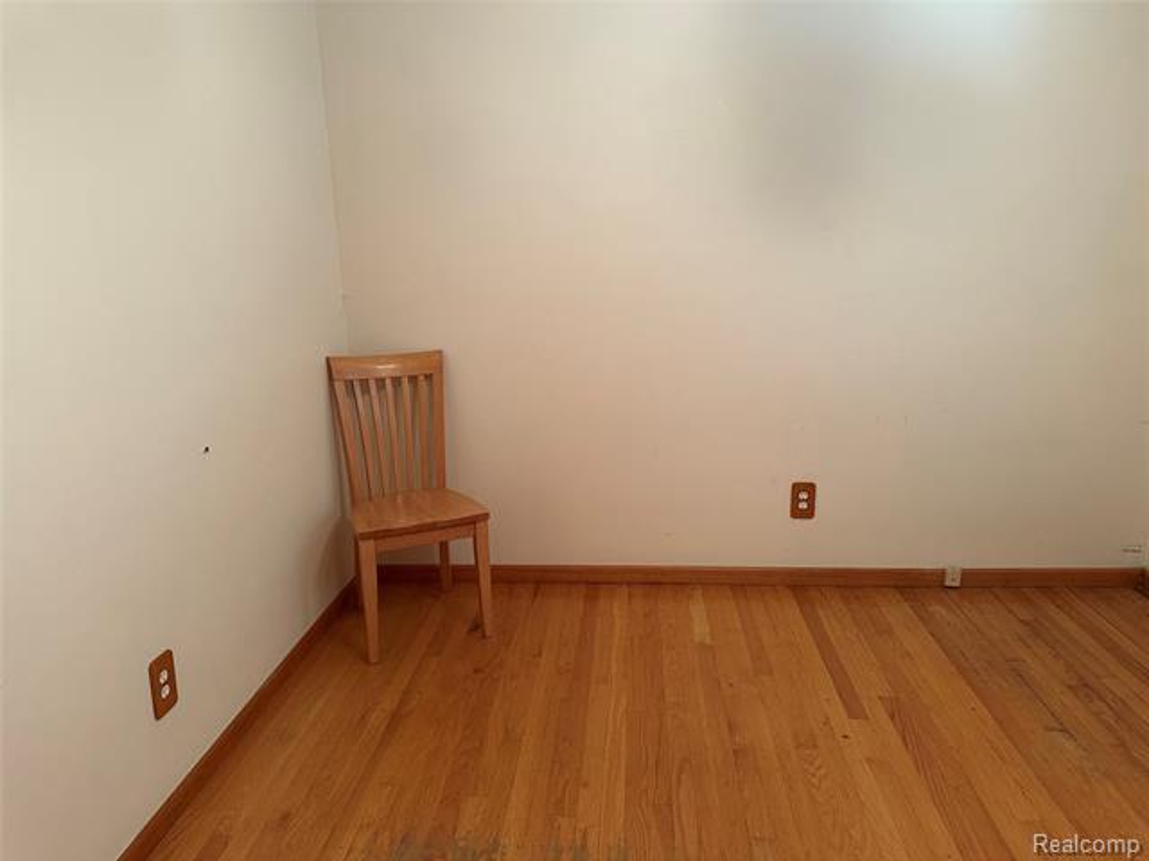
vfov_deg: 56.8
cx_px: 574
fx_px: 797
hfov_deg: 71.6
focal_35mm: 24
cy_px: 430
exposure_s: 1/60
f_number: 1.78
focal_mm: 6.86
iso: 250
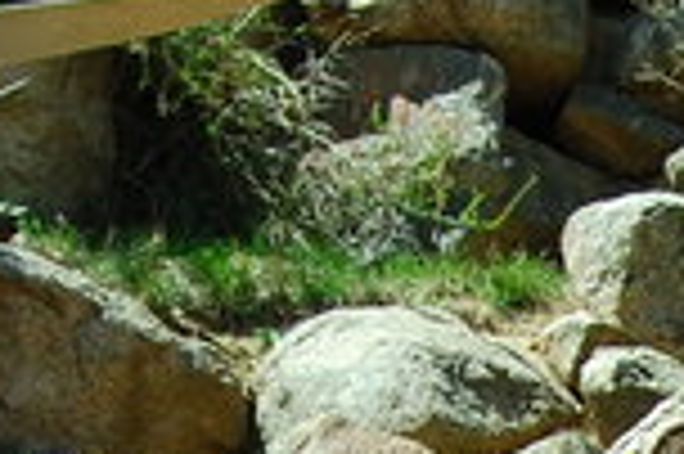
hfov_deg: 12.3
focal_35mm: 158
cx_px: 1084
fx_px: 2999
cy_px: 1070
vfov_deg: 8.0
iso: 400
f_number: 9
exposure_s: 1/320
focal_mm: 20
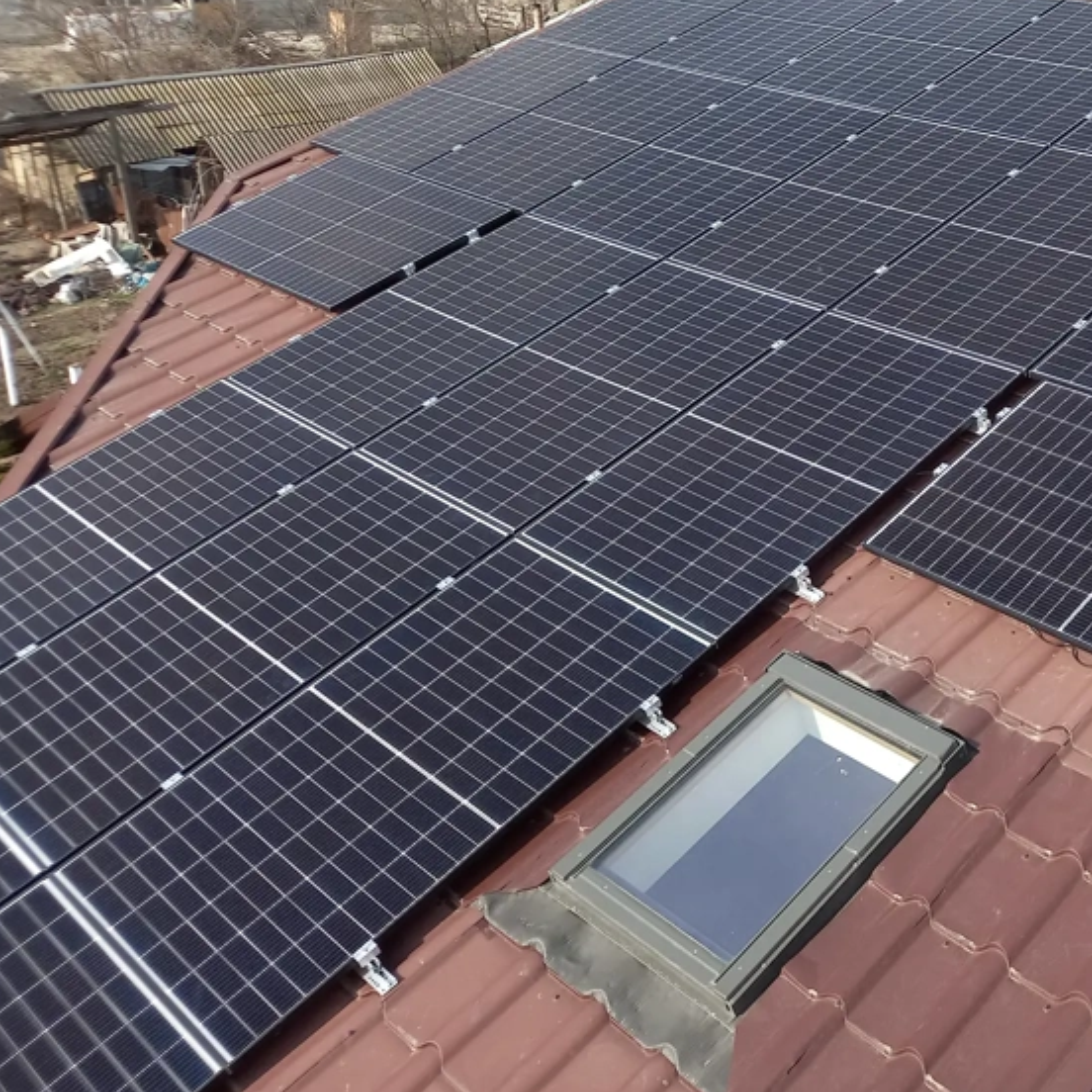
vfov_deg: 41.4
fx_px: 1428
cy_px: 370
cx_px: 967
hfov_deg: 39.1
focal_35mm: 40
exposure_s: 1/382
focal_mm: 4.6
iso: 32
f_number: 2
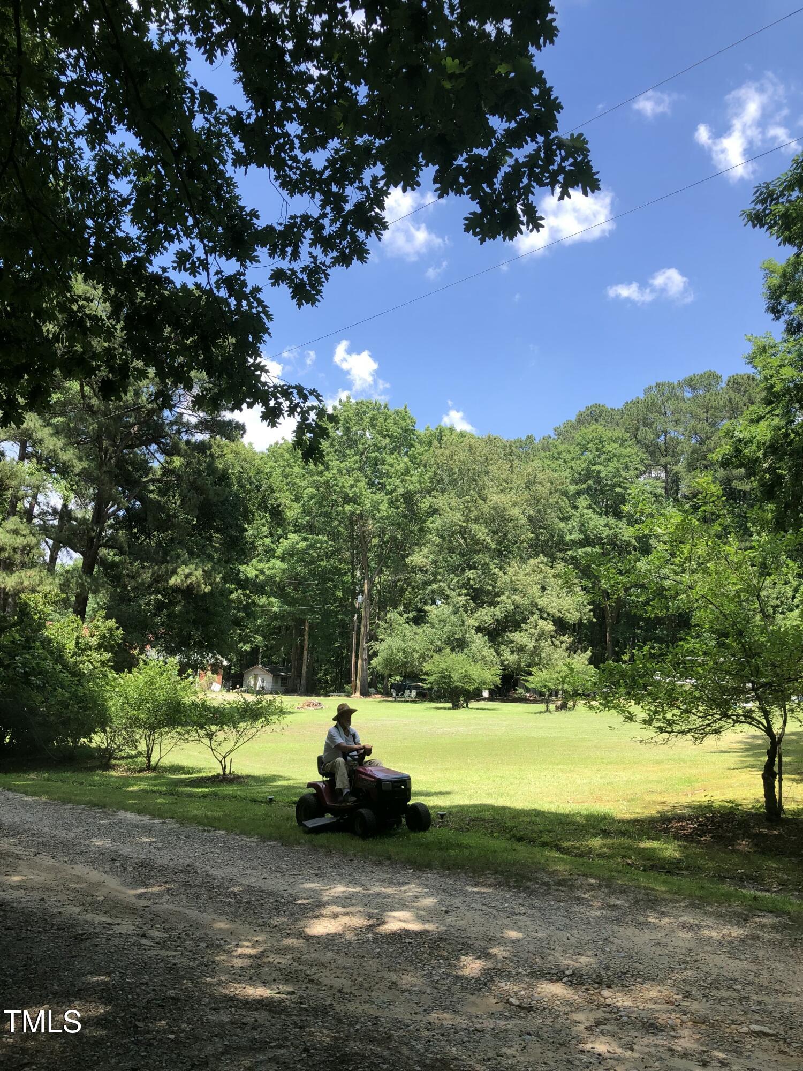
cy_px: 536
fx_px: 866
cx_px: 402
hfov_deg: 49.7
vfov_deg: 63.4
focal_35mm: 28
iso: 20
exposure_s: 1/823
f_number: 1.8
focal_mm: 3.99
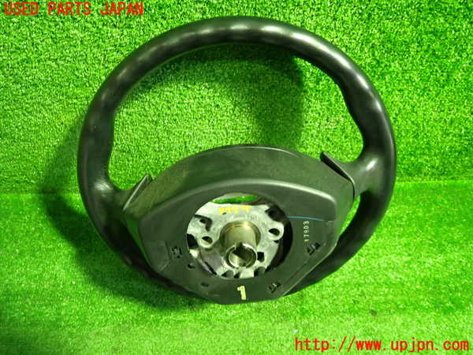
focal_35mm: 25
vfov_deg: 54.9
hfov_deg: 69.4
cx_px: 236
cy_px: 178
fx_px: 342
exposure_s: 1/30
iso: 640
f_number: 2
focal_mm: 4.5
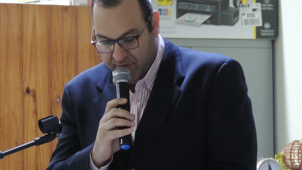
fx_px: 3171
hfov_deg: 5.5
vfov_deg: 3.1
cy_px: 78
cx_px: 153
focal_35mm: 396
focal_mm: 33
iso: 800
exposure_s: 1/8
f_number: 4.6
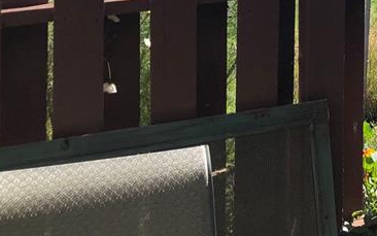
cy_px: -106
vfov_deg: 14.8
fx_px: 853
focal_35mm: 83
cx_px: 435
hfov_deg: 23.1
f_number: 1.8
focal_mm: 3.99
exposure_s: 1/2114
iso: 20
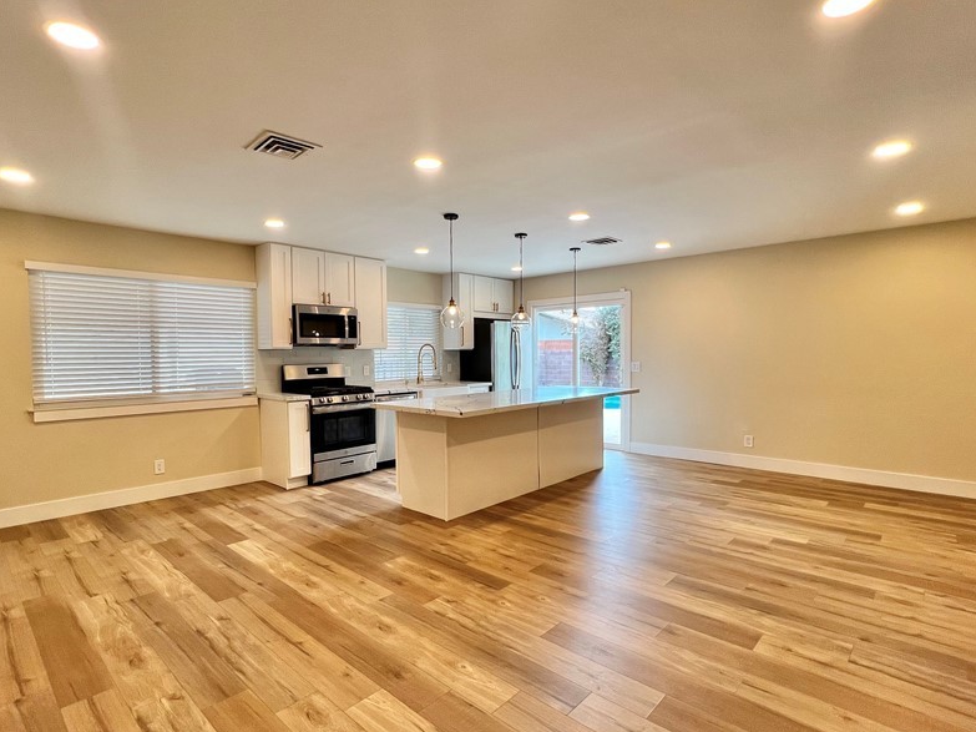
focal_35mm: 17
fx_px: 479
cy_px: 377
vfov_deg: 74.7
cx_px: 467
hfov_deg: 91.0
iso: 64
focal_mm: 1.57
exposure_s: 1/120
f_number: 1.8
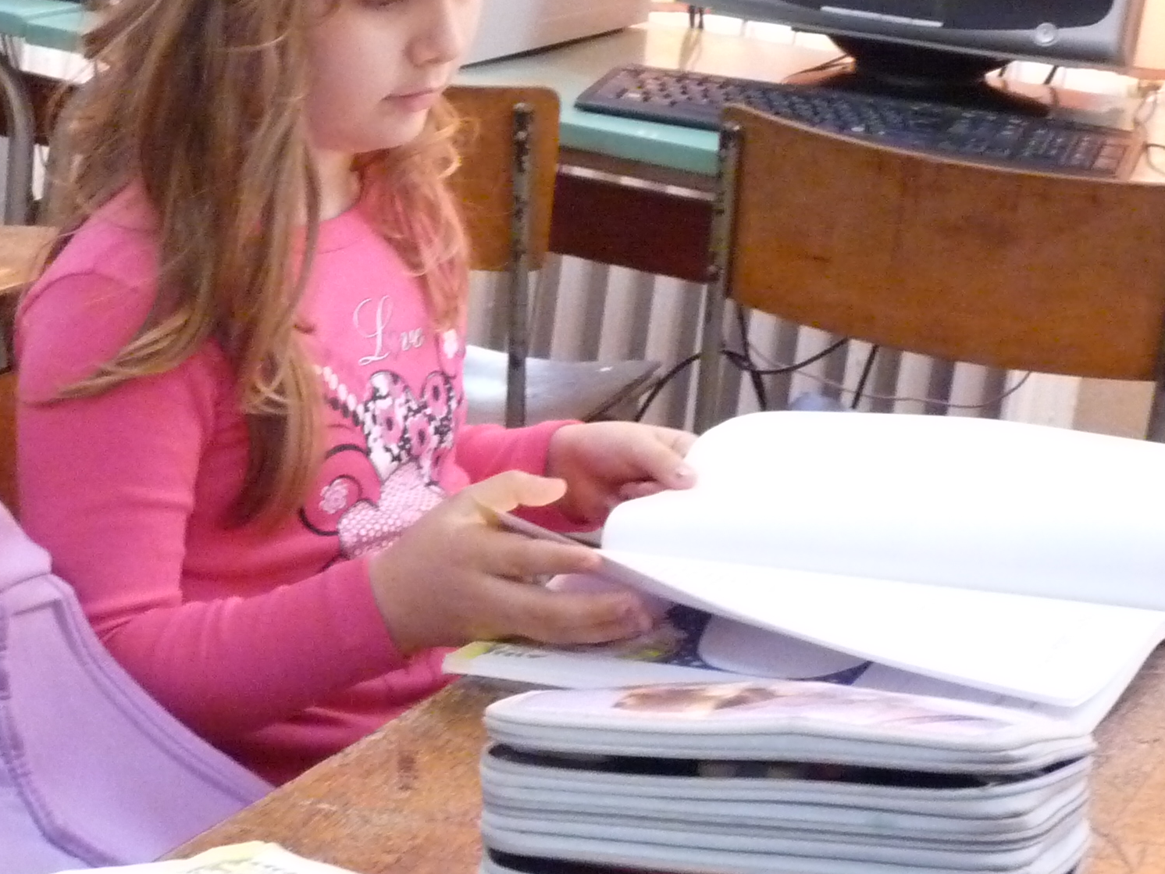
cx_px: -244
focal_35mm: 88
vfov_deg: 16.8
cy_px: 329
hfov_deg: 20.7
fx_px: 2962
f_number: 3
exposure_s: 1/50
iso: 800
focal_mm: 6.4
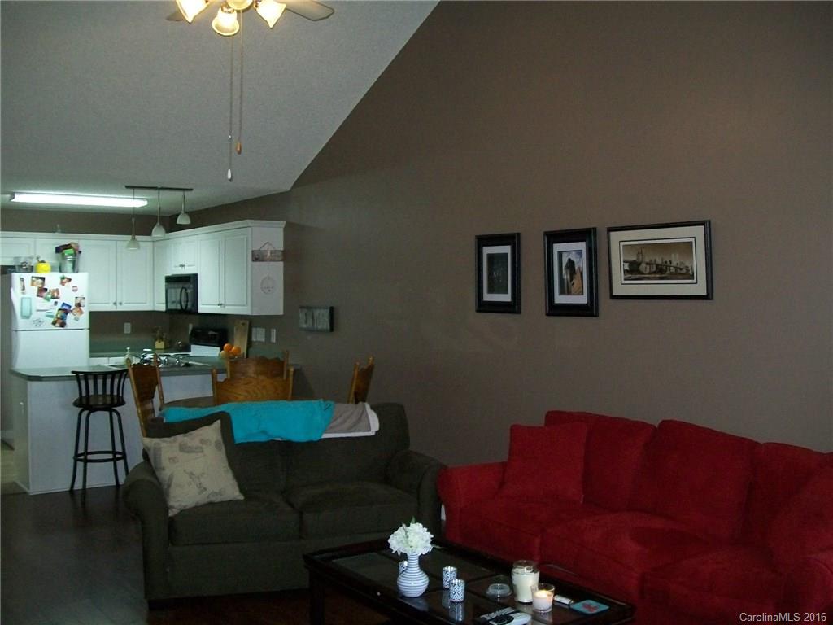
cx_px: 416
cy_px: 312
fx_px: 866
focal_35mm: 36
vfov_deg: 39.7
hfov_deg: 51.4
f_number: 2.7
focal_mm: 6
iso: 160
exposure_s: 1/60
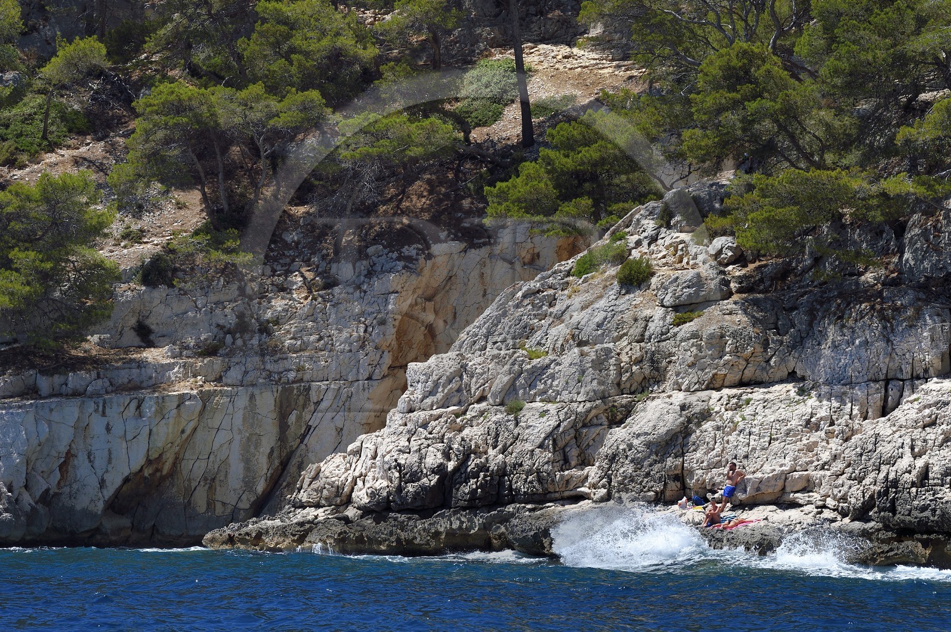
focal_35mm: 125
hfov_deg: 16.4
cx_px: 476
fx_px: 3299
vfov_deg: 10.9
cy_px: 316
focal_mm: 125
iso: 200
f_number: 10
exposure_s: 1/500
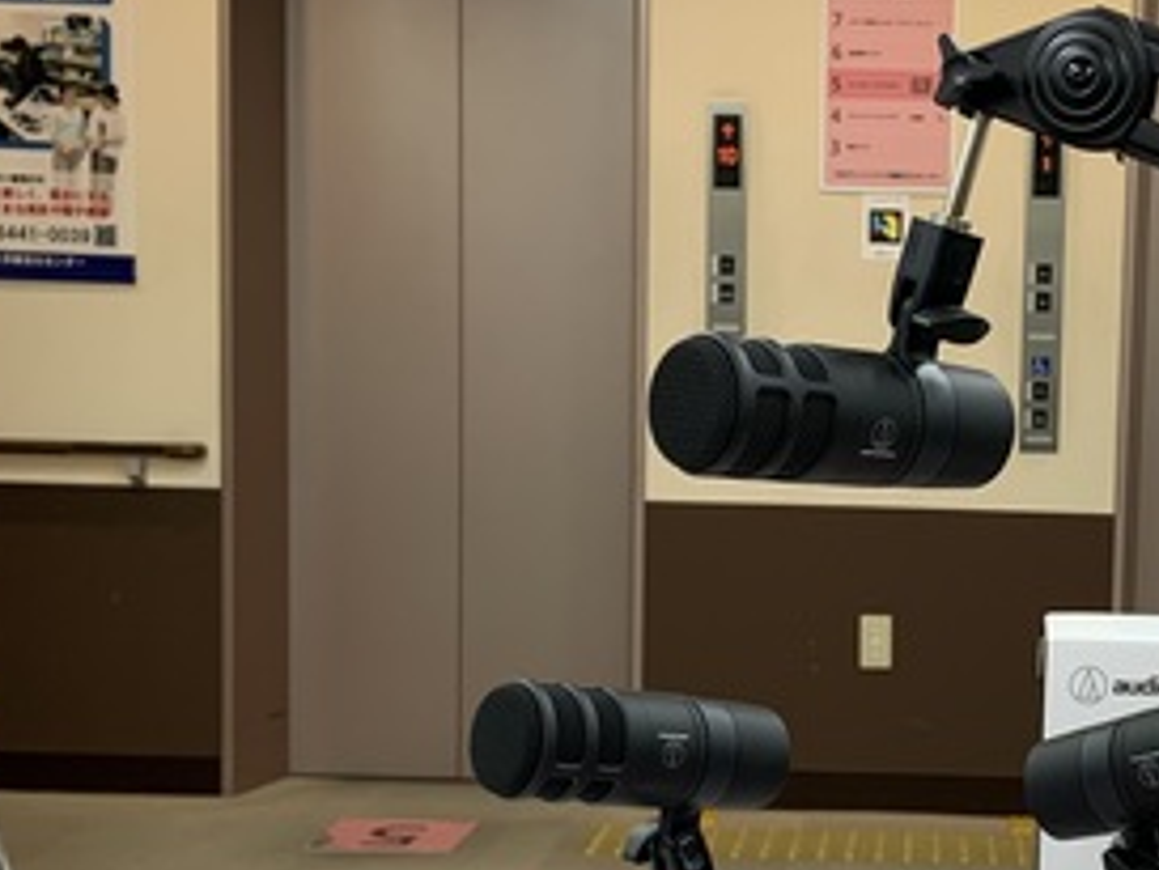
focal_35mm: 70
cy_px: 594
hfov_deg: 27.1
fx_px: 2345
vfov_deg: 20.9
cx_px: 955
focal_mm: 4.25
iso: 50
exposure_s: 1/60
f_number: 1.8
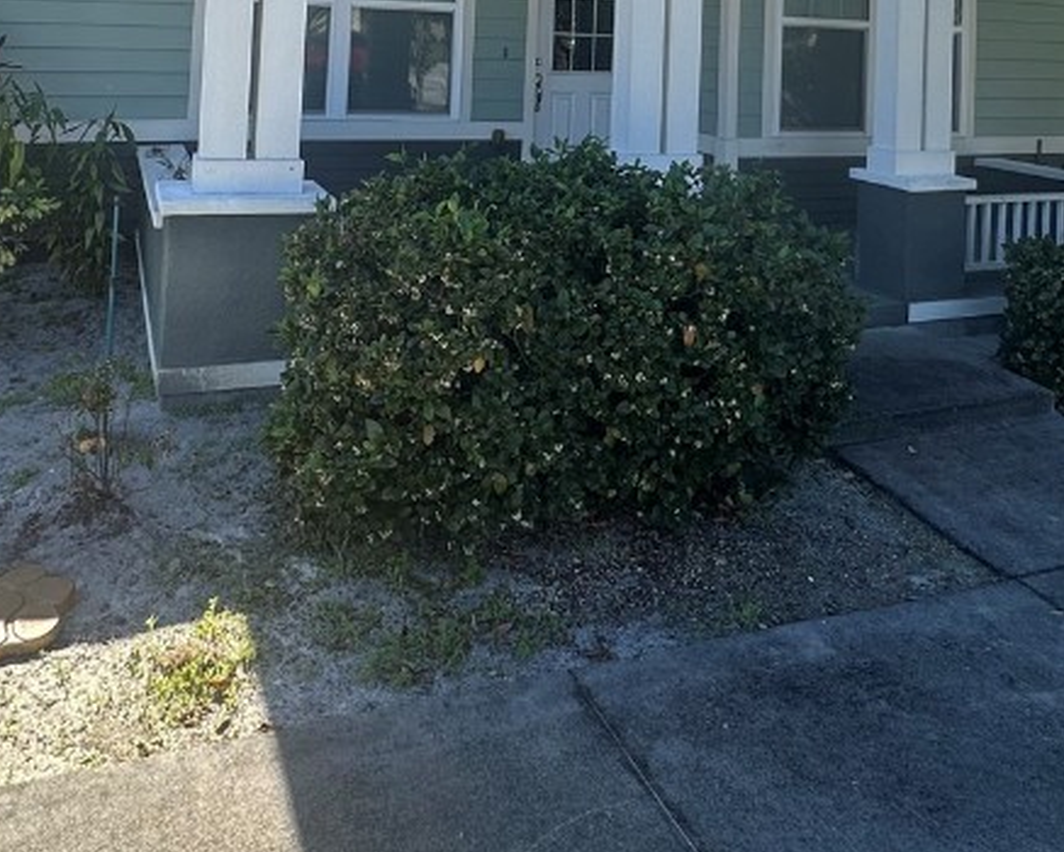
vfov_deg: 40.1
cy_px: -5
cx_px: 509
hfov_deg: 55.6
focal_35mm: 32
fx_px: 1008
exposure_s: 1/504
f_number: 2.2
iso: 40
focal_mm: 2.22
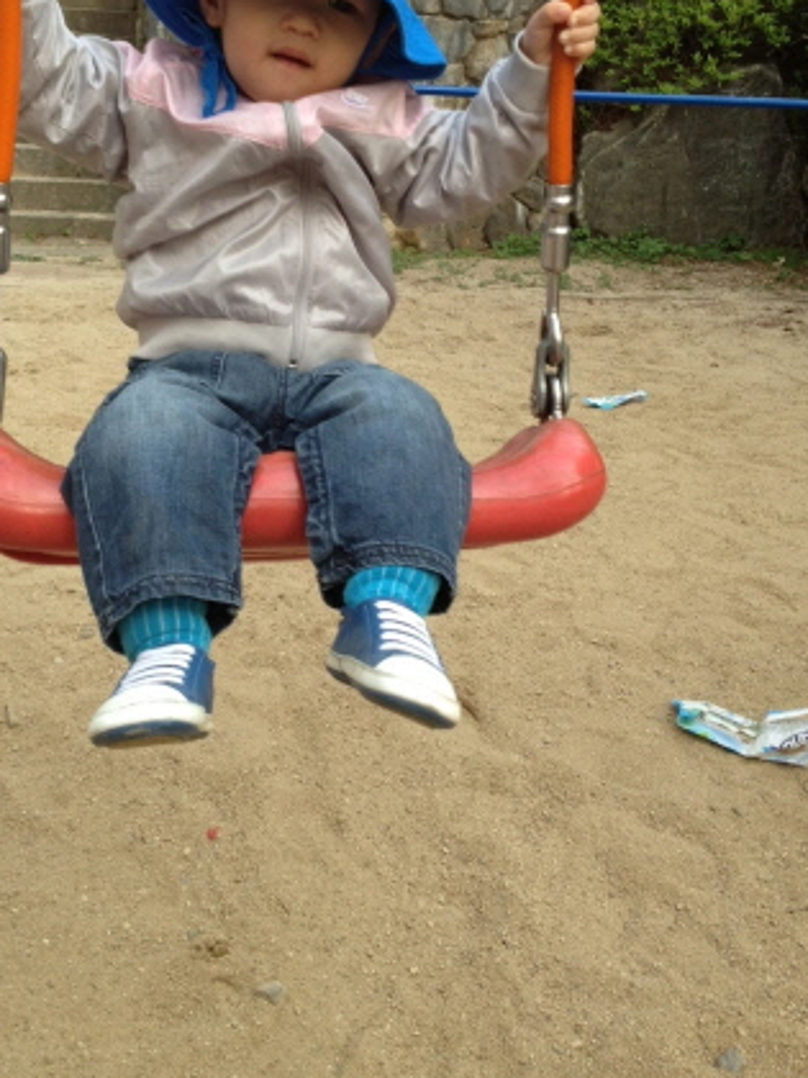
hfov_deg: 30.2
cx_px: 354
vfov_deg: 39.4
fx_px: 1494
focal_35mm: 48
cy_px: 408
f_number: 2.4
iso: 64
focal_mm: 4.28
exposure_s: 1/120
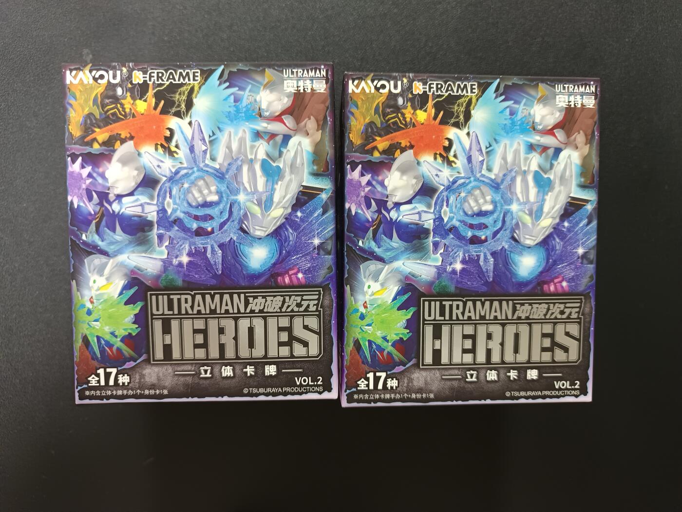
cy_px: 256
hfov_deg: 71.6
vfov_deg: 56.8
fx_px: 473
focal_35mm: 24
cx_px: 341
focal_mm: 5.31
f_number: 1.7
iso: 942
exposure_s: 1/25
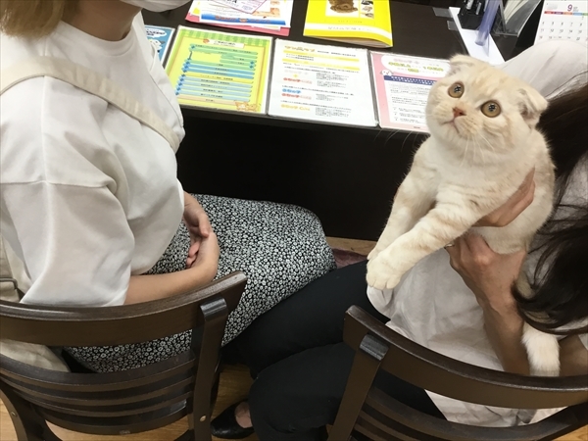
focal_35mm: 31
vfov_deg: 45.4
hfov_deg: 58.4
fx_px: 527
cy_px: 220
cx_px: 294
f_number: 2.4
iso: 80
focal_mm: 3.3
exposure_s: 1/33
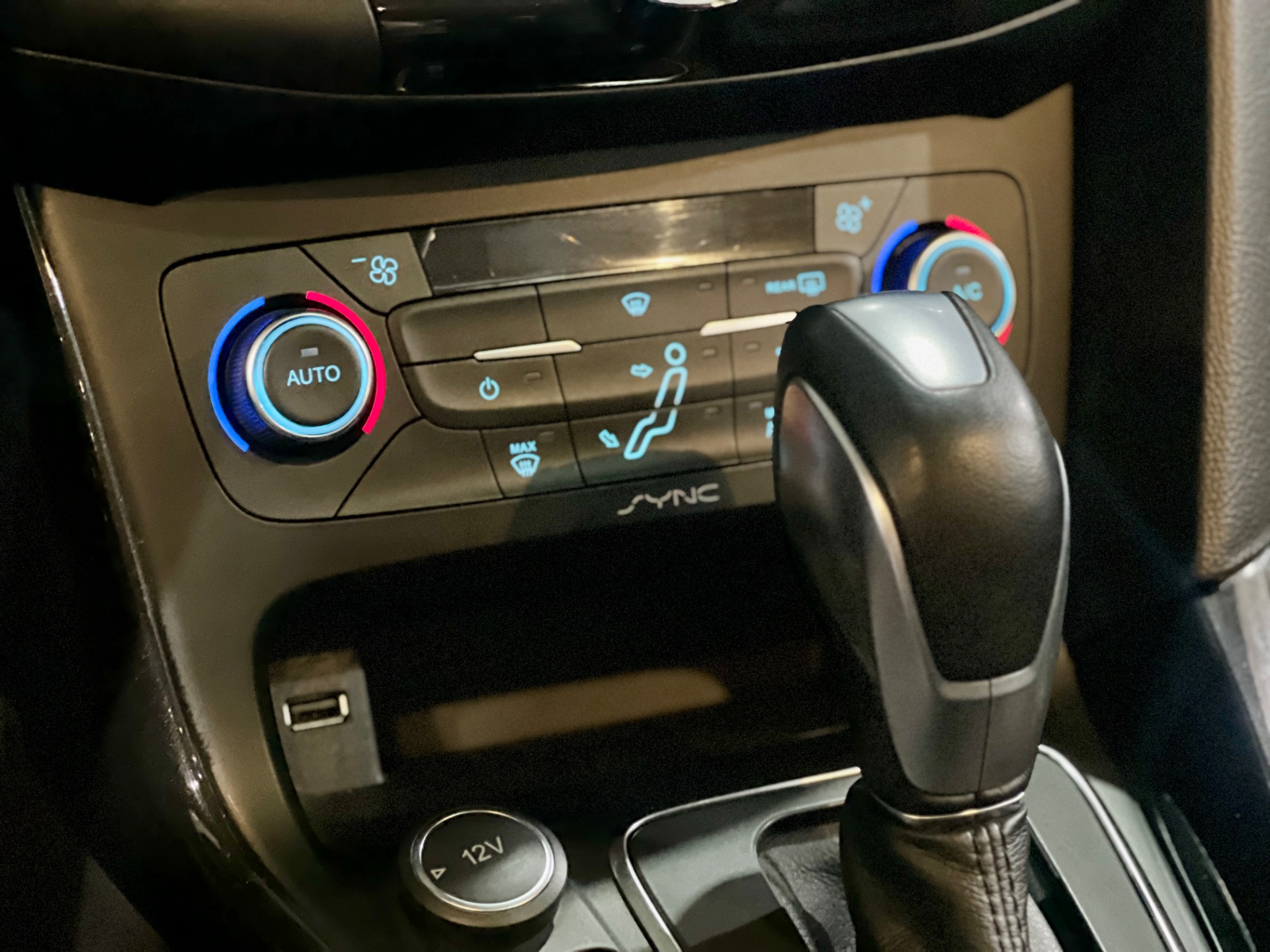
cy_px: 476
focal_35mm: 77
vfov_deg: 19.1
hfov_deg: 25.3
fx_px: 2825
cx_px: 635
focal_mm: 9
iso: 2000
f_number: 2.8
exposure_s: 1/15
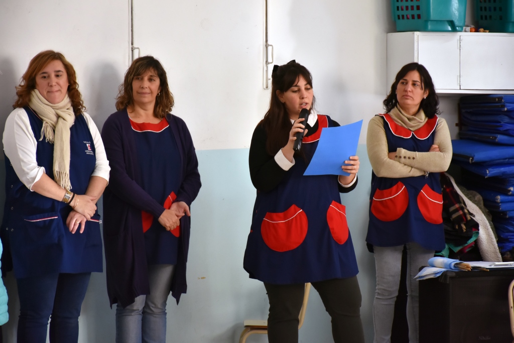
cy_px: 172
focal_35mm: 150
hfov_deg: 13.7
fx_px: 2142
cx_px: 257
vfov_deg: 9.2
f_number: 5.6
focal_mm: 100
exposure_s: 1/125
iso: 800
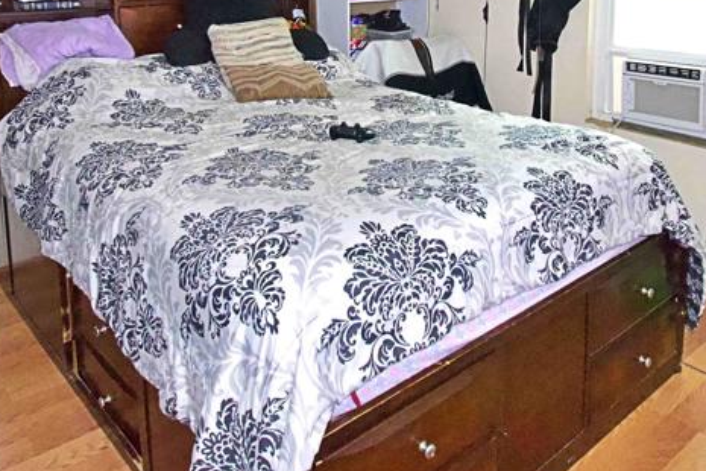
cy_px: 33
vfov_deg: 37.0
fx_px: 647
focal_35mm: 33
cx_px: 390
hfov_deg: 57.1
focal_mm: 10
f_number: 7.1
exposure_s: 1/200
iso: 6400
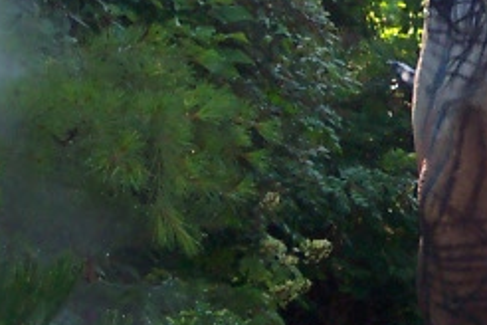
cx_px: 695
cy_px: -14
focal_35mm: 167
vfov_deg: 8.2
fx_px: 2259
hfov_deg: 11.8
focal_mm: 8
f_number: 2.8
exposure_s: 1/350
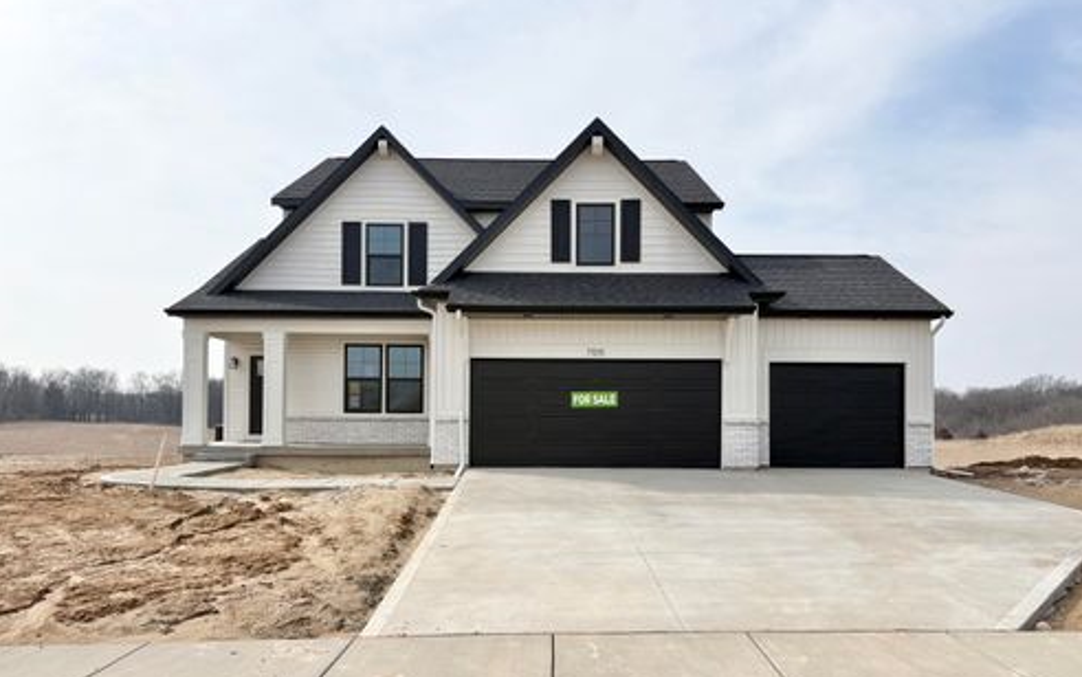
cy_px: 399
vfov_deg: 44.4
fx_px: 826
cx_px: 545
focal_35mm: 28
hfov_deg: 66.4
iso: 50
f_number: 1.6
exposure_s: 1/5348
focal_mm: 5.96
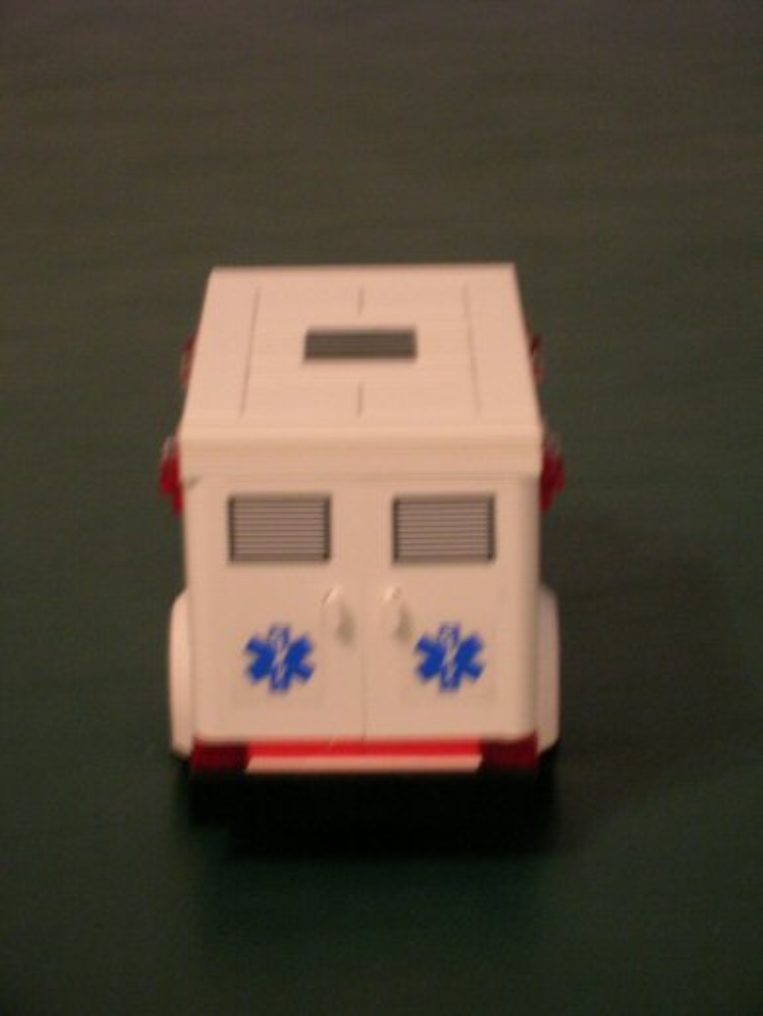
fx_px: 2995
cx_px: 382
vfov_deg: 19.3
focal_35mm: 102
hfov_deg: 14.5
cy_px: 508
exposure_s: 1/3.2
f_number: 4.9
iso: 200
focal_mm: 17.1
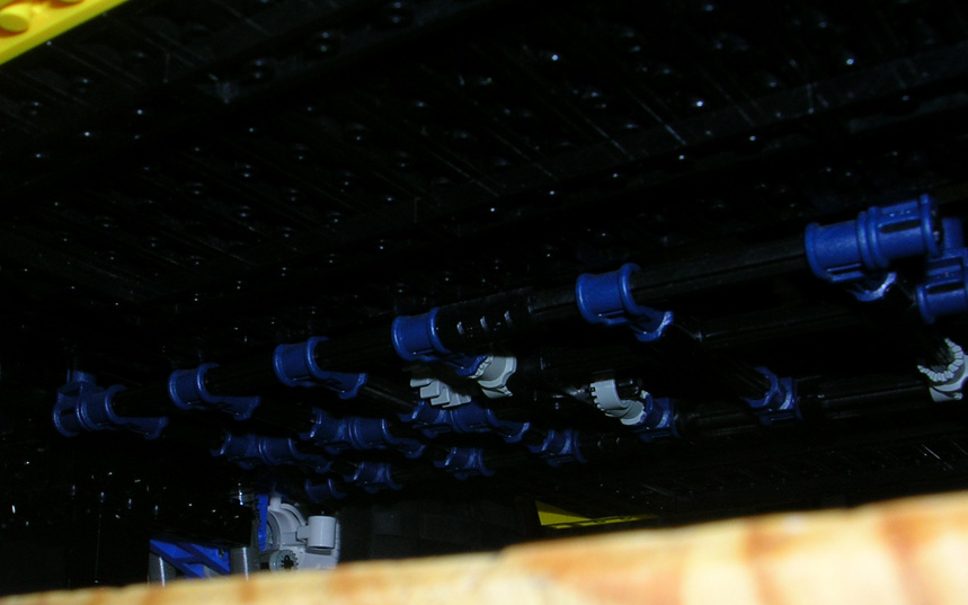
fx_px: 1266
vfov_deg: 26.8
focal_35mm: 48
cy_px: 376
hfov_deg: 41.7
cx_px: 409
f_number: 5.6
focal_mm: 5.8
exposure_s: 1/60.1
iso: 50
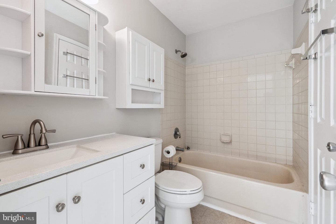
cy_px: 112
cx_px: 168
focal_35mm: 15
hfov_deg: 100.4
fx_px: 140
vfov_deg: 77.3
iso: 400
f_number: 8
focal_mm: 10
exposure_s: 1/20
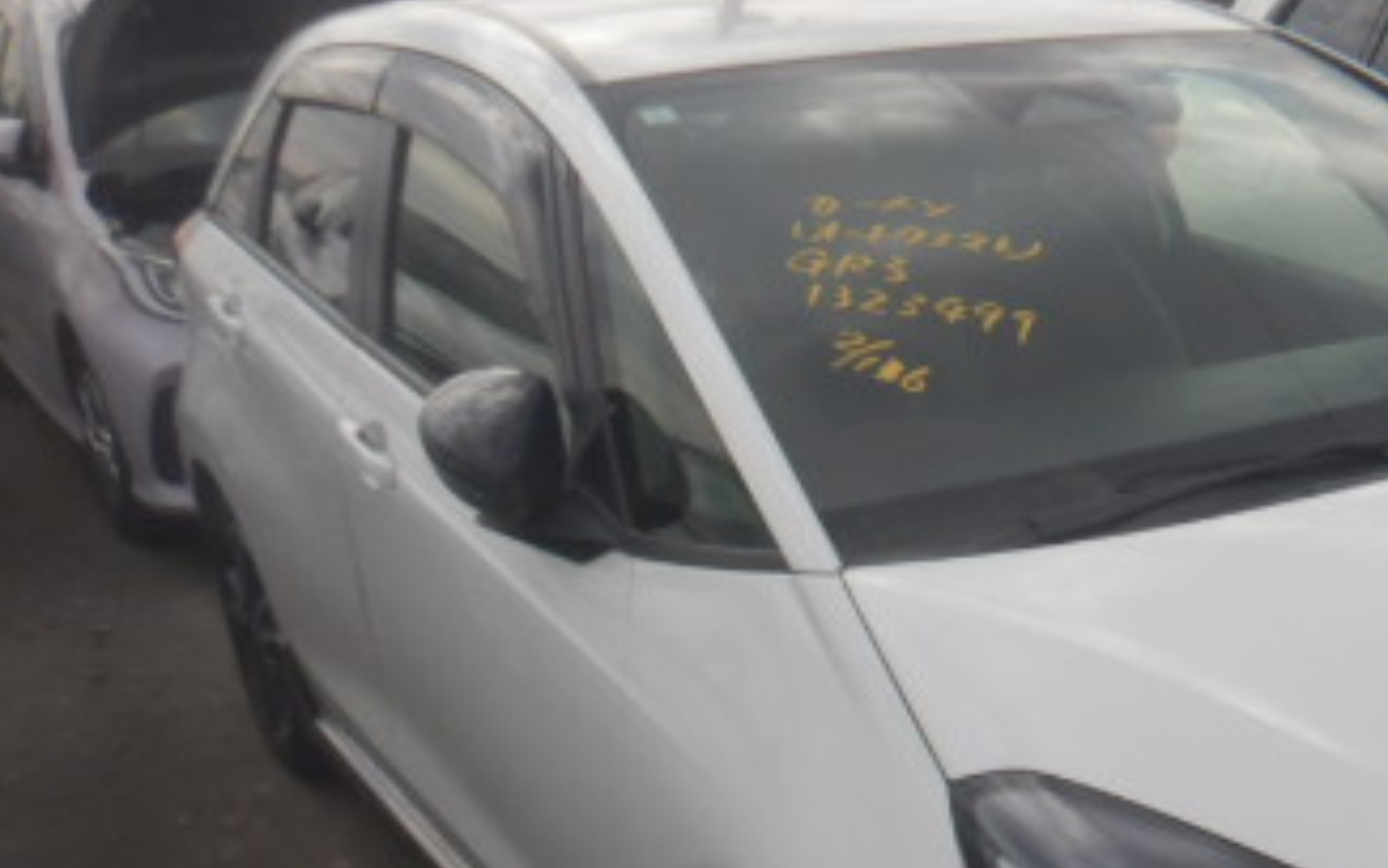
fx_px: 1892
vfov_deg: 25.1
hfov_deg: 38.6
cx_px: 1133
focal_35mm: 50
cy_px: 766
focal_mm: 4.3
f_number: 2.8
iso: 125
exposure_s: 1/640
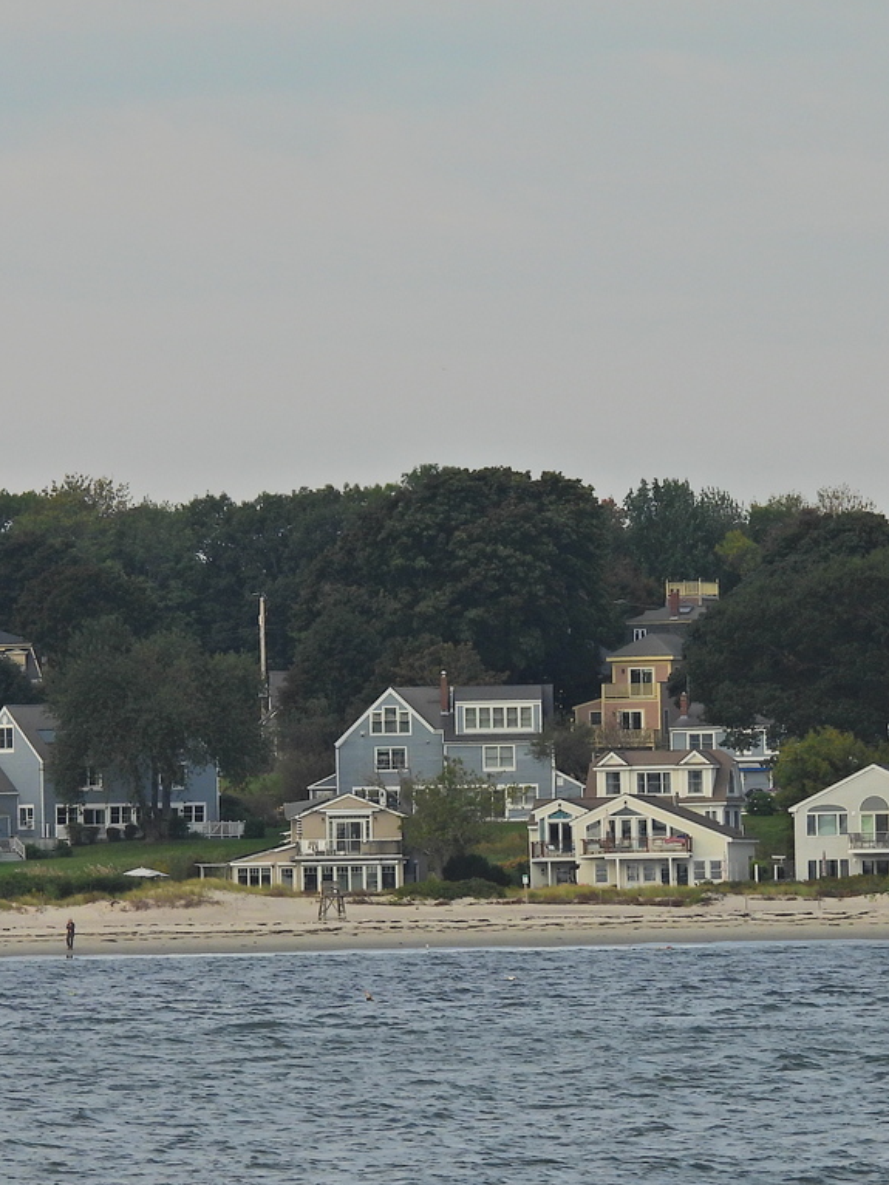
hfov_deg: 3.4
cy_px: 709
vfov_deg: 4.6
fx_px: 14865
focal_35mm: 434
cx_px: 170
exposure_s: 1/800
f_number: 4.5
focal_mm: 46.4
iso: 100
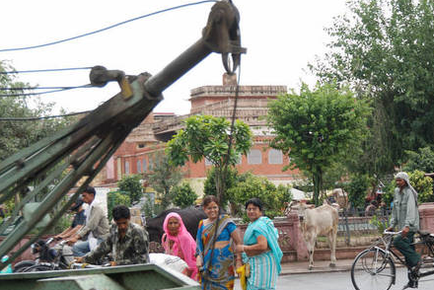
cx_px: 313
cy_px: 204
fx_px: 1267
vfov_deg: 13.0
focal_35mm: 105
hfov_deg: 19.3
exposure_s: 1/125
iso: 100
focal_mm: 44
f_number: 5.6
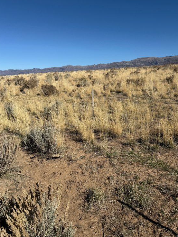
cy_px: 116
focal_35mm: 25
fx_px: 171
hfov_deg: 54.9
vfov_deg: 69.4
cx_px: 89
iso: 80
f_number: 1.78
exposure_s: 1/7353
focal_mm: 6.76
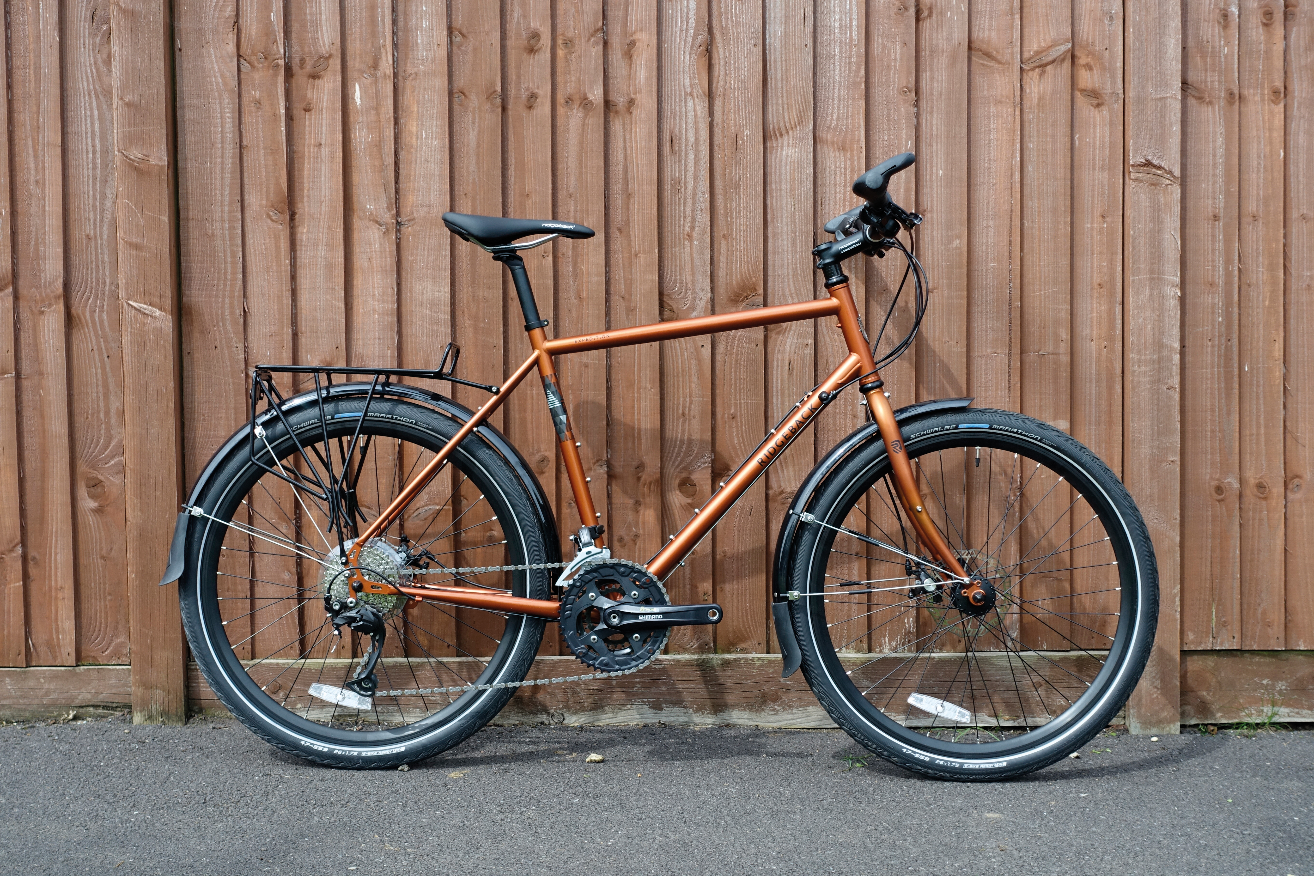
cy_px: 438
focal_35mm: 49
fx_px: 1788
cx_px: 657
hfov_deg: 40.3
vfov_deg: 27.5
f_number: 2.8
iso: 125
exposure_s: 1/80
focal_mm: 17.9
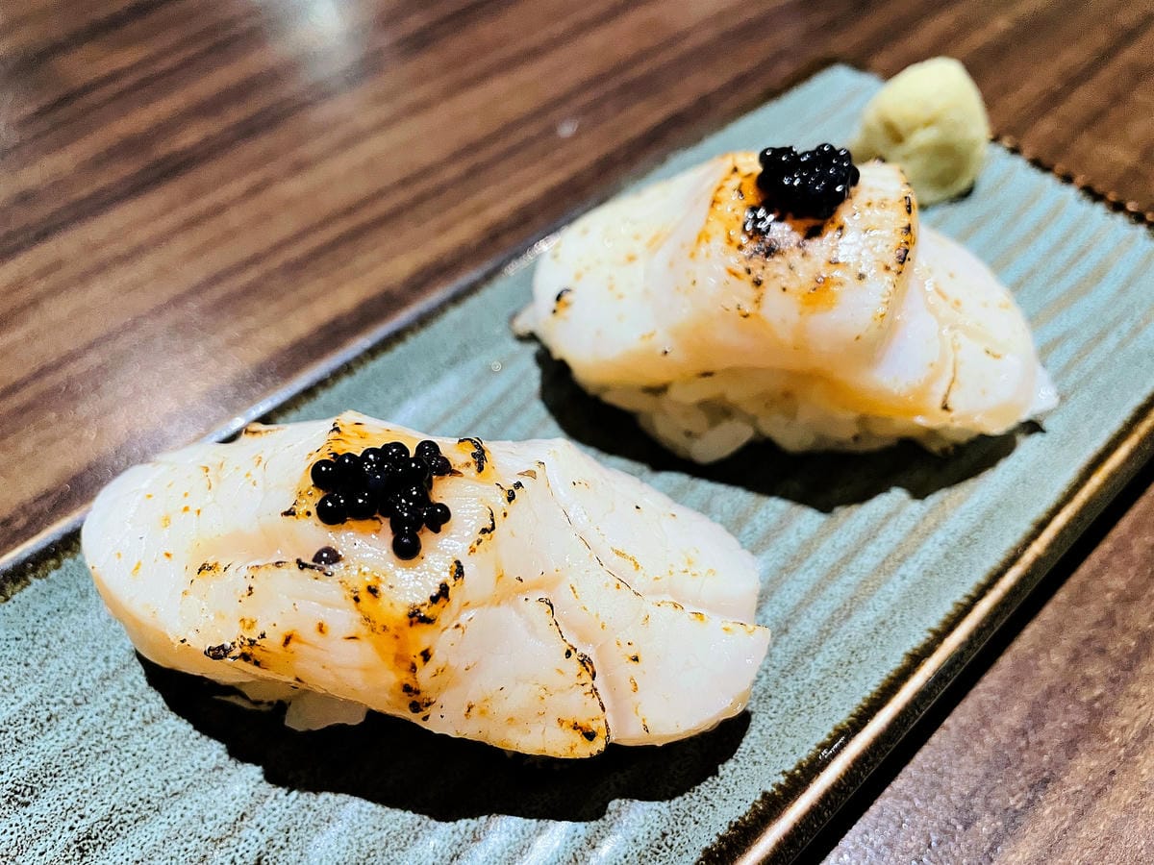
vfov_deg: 53.1
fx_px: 867
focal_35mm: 26
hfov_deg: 67.3
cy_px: 432
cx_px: 577
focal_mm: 4.2
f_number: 1.6
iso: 400
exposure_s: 1/60
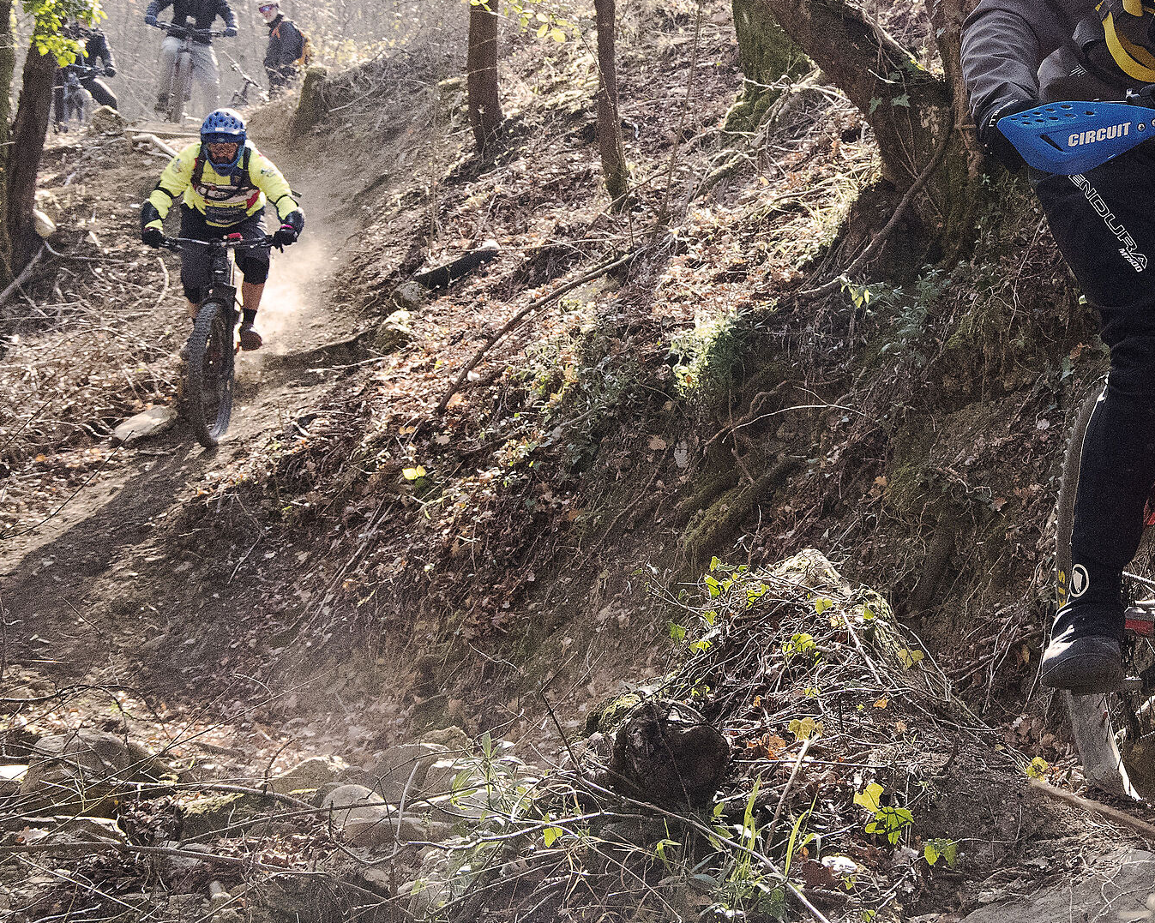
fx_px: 3144
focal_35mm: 92
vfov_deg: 16.7
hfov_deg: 20.6
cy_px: 337
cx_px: 921
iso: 6400
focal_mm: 36
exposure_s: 1/1250
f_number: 8
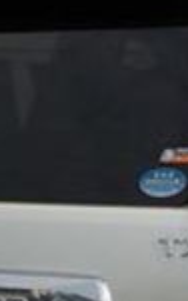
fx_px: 1389
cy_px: 349
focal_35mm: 169
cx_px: 310
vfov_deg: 12.2
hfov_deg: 7.6
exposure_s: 1/1600
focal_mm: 4.1
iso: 125
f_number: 3.3
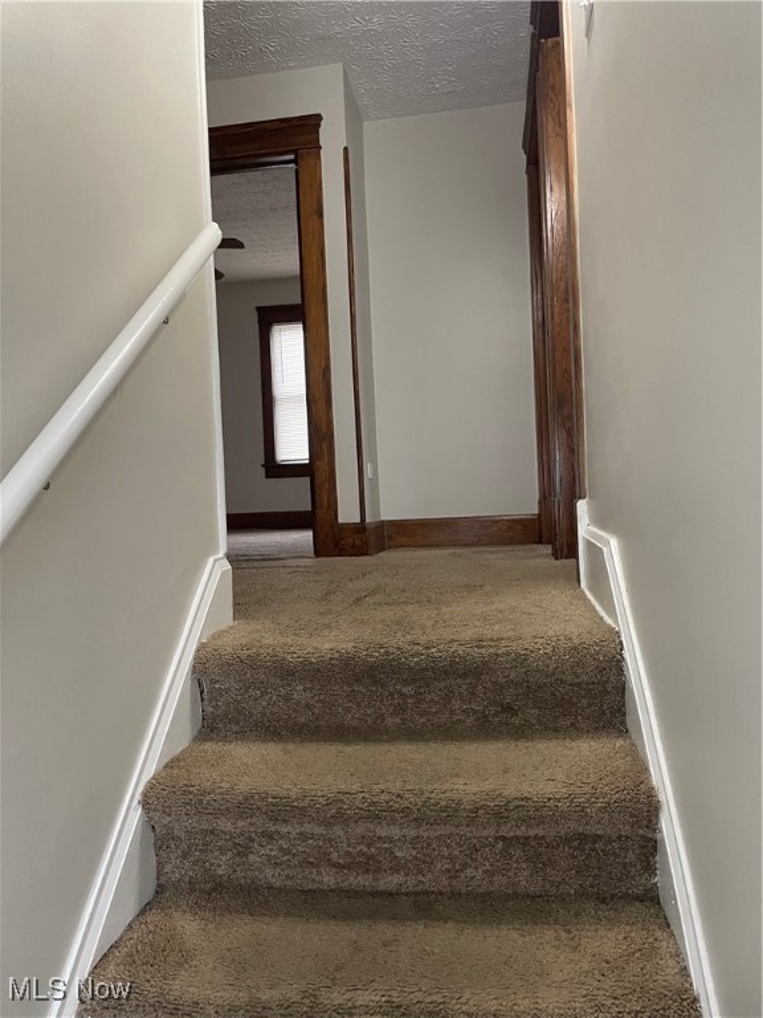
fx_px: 764
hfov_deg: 53.1
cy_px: 509
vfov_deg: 67.3
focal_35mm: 26
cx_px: 382
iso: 320
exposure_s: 1/60
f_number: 1.6
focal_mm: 4.2
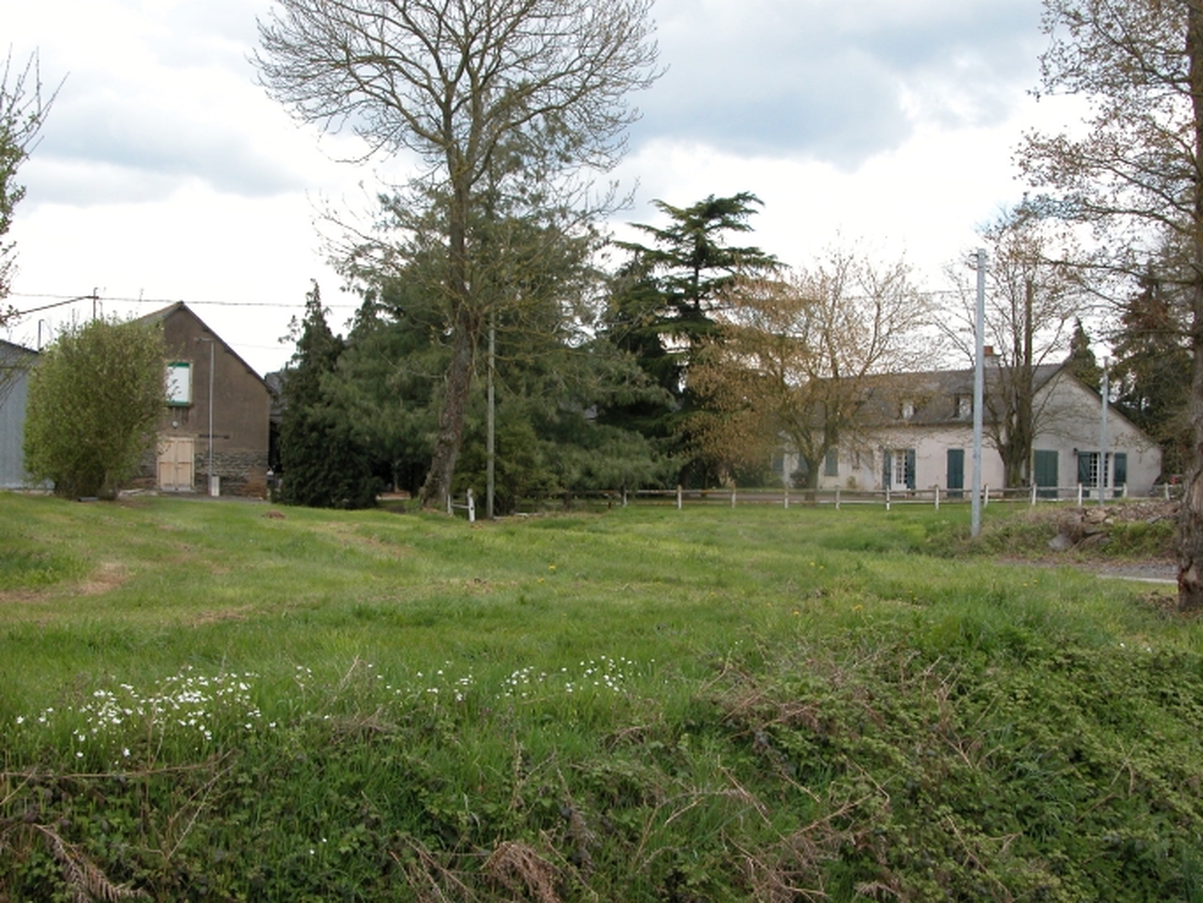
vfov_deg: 27.0
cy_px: 452
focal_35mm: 54
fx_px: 1877
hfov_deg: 35.5
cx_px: 602
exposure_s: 1/218
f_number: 4.9
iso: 100
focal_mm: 13.7
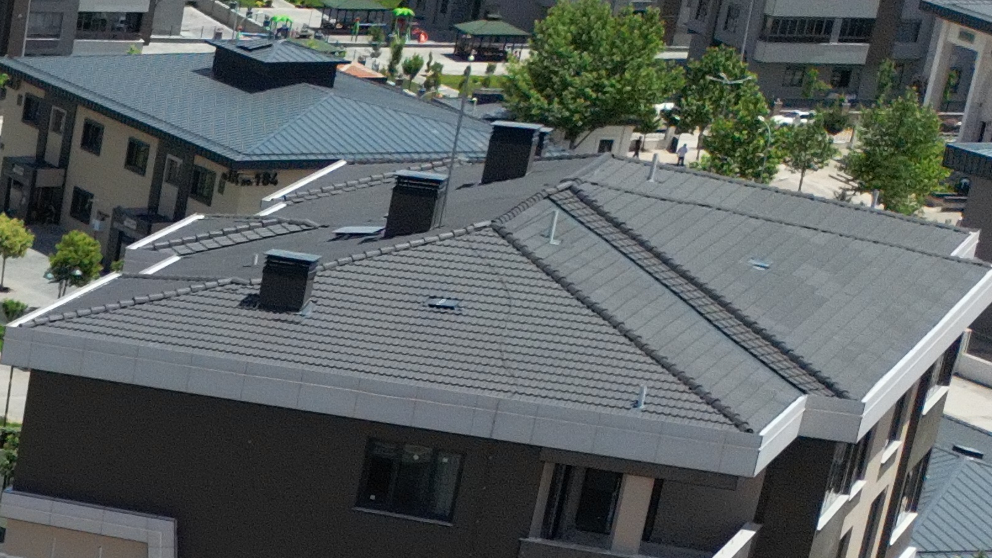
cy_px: 947
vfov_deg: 8.9
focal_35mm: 131
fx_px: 3445
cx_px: -1208
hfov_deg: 13.2
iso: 130
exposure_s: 1/3000
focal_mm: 6.72
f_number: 1.7
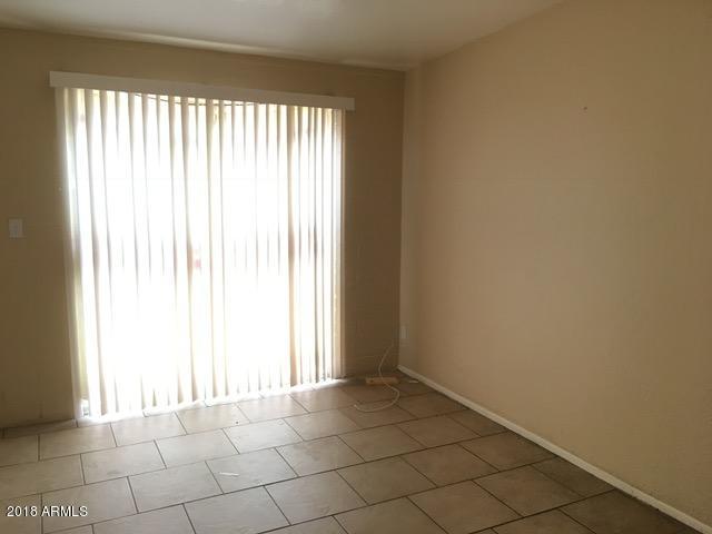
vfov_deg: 48.2
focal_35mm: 29
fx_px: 596
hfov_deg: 61.7
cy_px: 267
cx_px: 356
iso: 50
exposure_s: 1/33
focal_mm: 4.15
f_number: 2.2
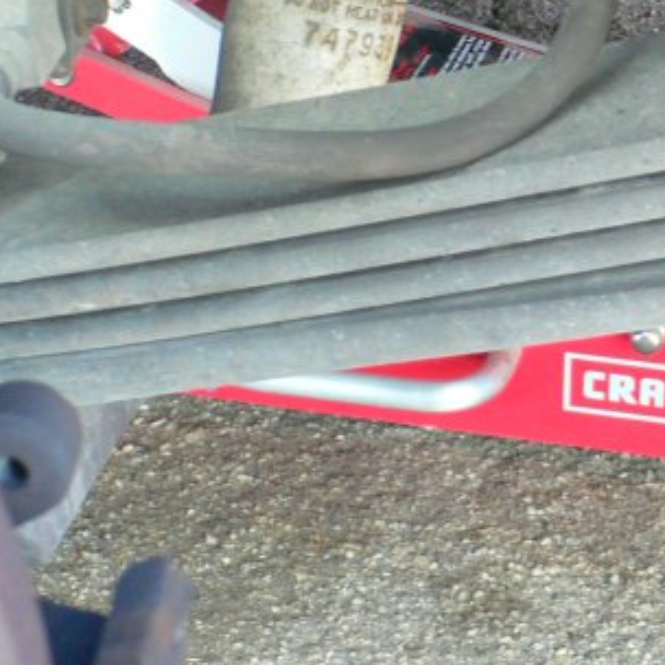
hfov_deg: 21.6
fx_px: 1717
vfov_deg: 21.3
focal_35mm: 79
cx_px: 540
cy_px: 24
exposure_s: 1/20
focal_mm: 6.3
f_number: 2.8
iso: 200
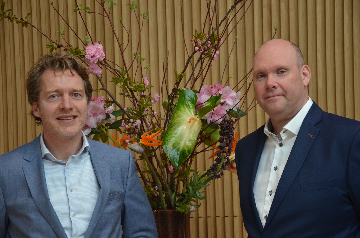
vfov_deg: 13.8
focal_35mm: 99
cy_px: 119
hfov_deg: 20.7
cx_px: 180
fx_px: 988
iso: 640
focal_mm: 66
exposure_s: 1/60
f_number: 5.3
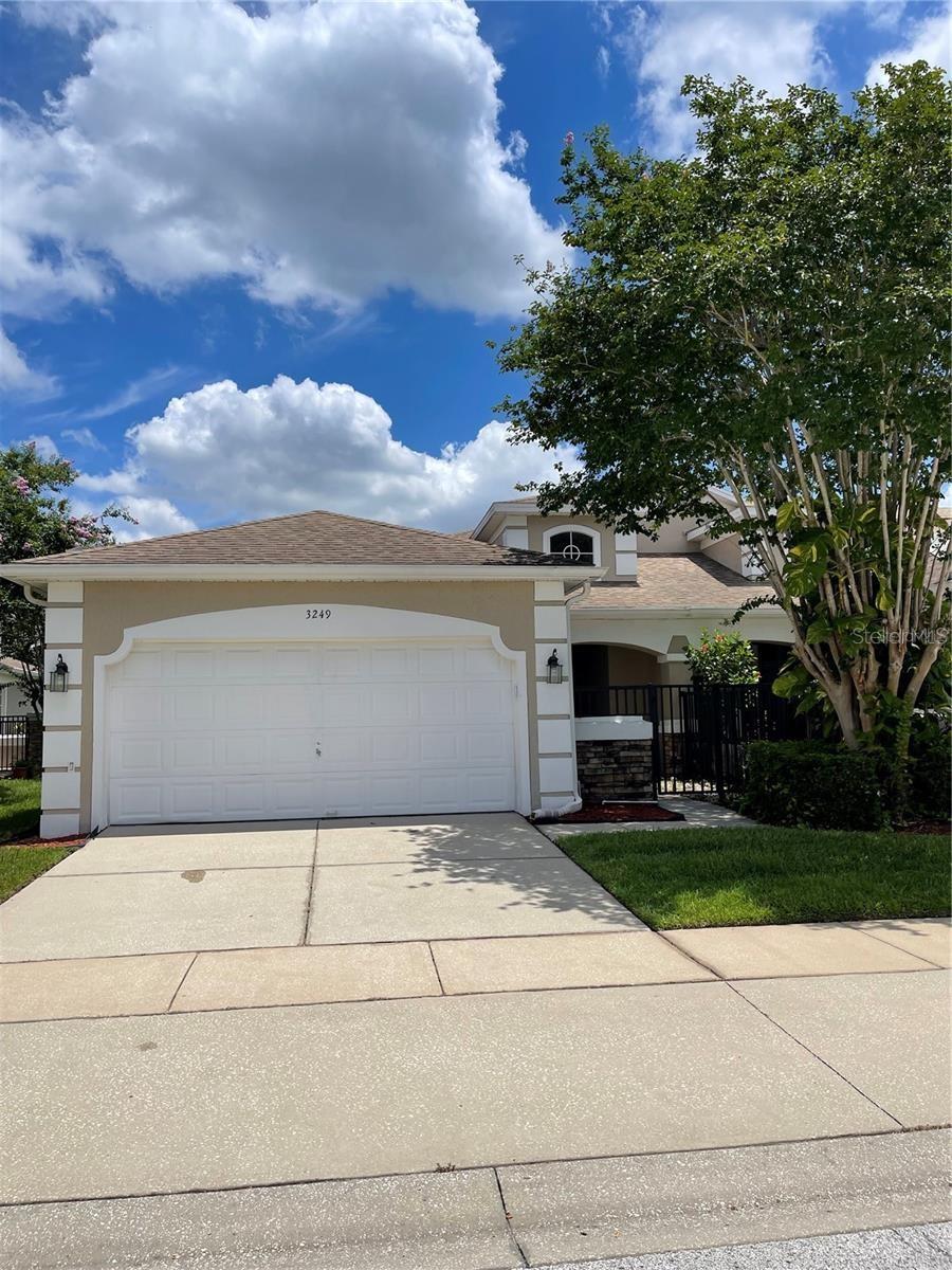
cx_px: 476
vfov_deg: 67.3
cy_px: 635
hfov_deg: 53.1
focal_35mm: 26
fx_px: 953
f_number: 1.6
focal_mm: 5.1
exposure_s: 1/6250
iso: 32
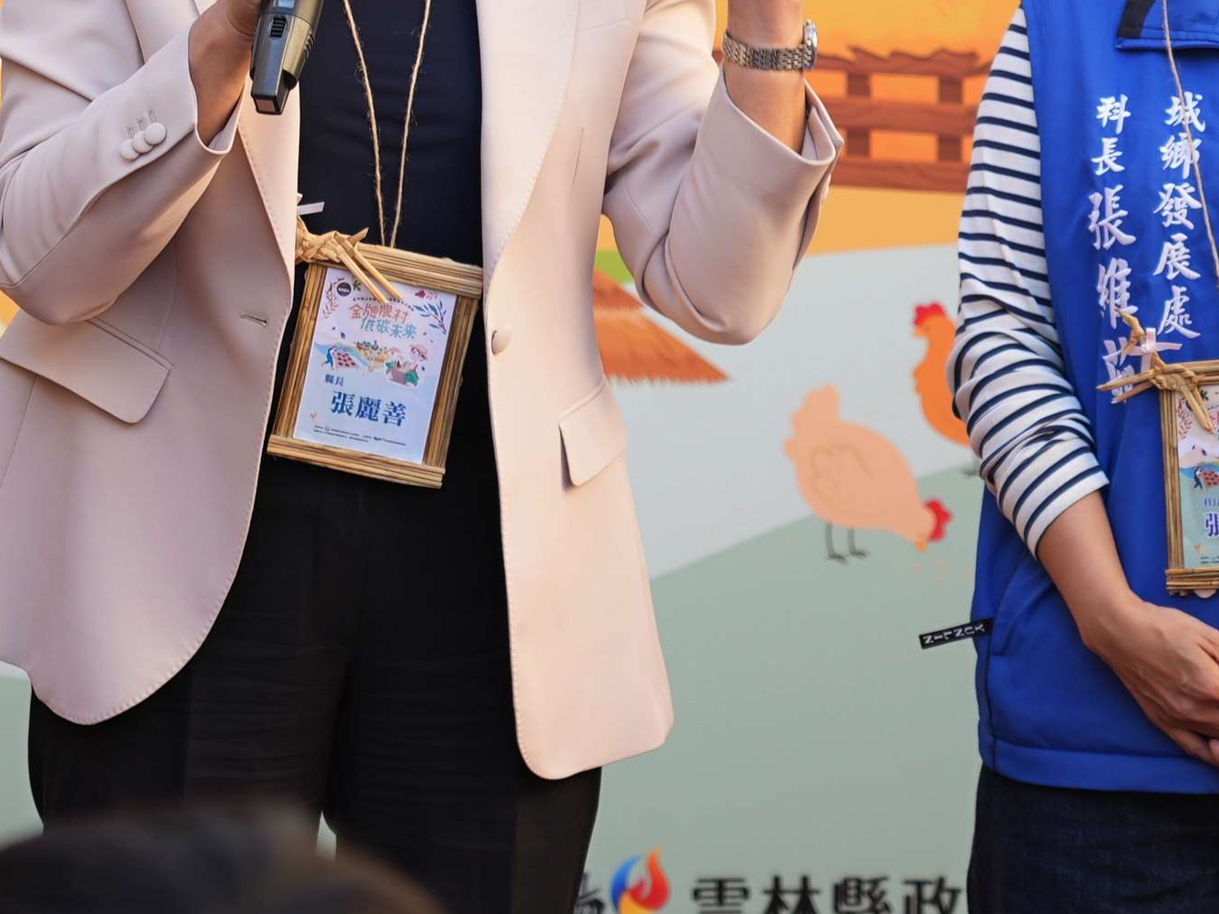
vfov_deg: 5.9
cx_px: -10
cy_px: -430
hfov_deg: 7.9
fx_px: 8733
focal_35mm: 248
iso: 100
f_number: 4
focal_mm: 75
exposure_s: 1/125
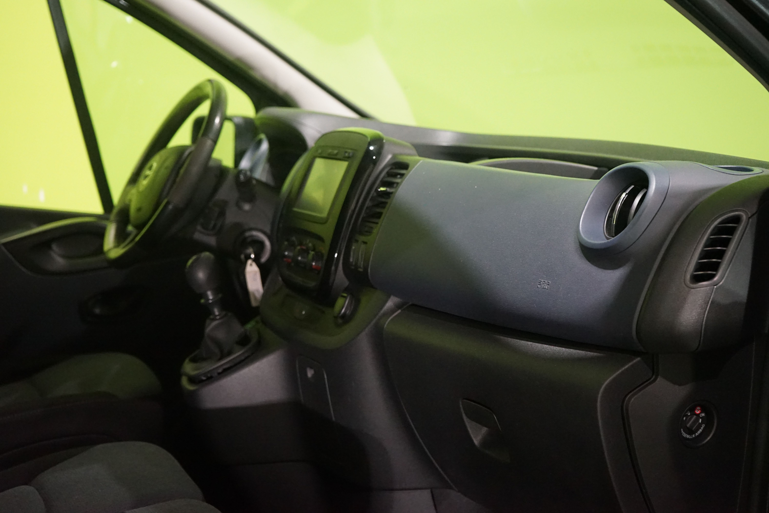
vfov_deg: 24.6
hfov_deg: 36.2
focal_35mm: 55
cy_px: 256
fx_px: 1175
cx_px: 384
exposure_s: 1/80
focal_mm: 55
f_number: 5
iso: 6400
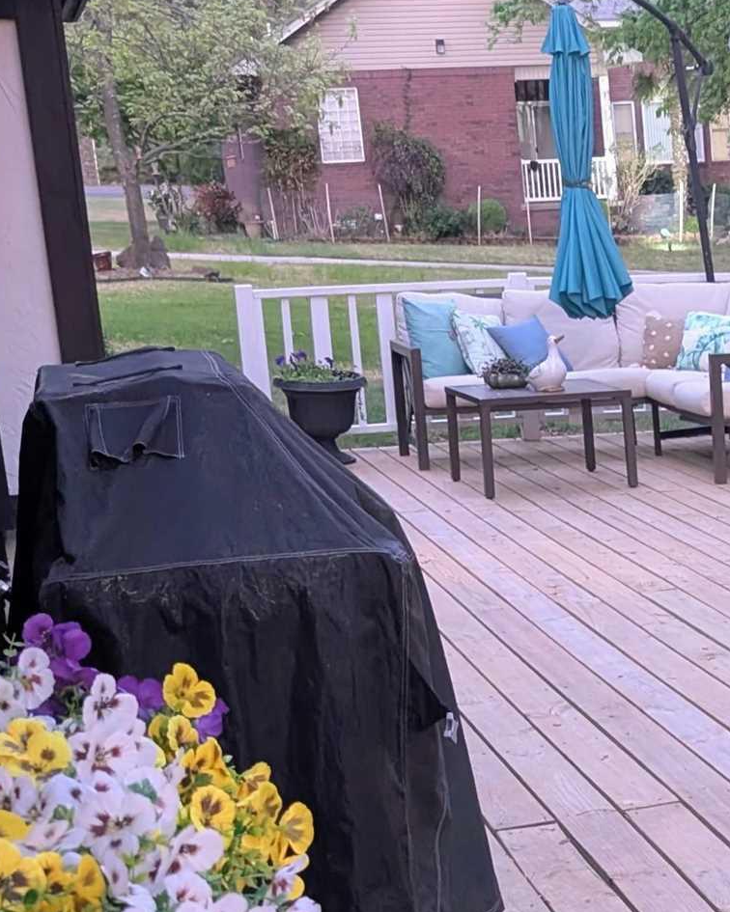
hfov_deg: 18.7
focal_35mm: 76
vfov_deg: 24.7
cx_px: 957
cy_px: 716
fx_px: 2052
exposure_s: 1/24
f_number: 1.68
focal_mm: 6.9
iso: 1463
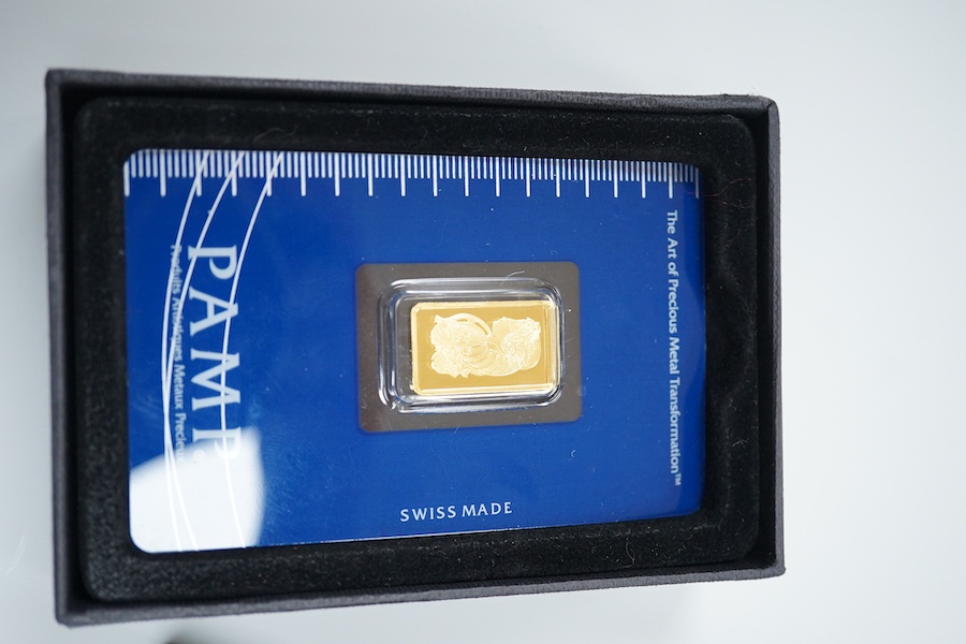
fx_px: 1207
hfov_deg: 43.6
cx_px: 483
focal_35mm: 45
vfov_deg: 29.9
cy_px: 322
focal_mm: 30
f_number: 5
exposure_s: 1/250
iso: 2500
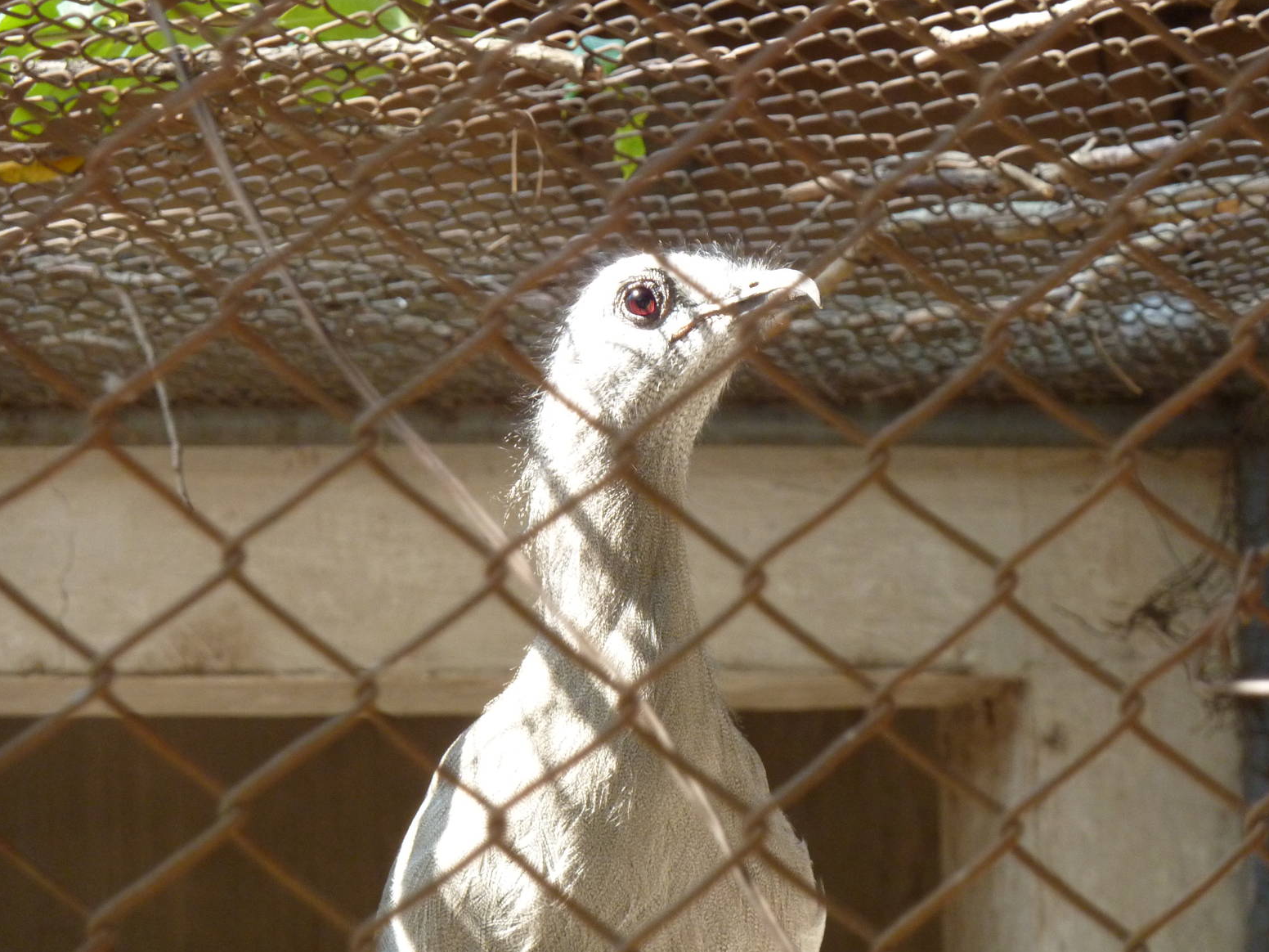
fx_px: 7405
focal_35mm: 202
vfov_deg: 7.4
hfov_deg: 9.8
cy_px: 466
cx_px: 625
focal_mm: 32.1
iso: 320
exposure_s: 1/160
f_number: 4.5
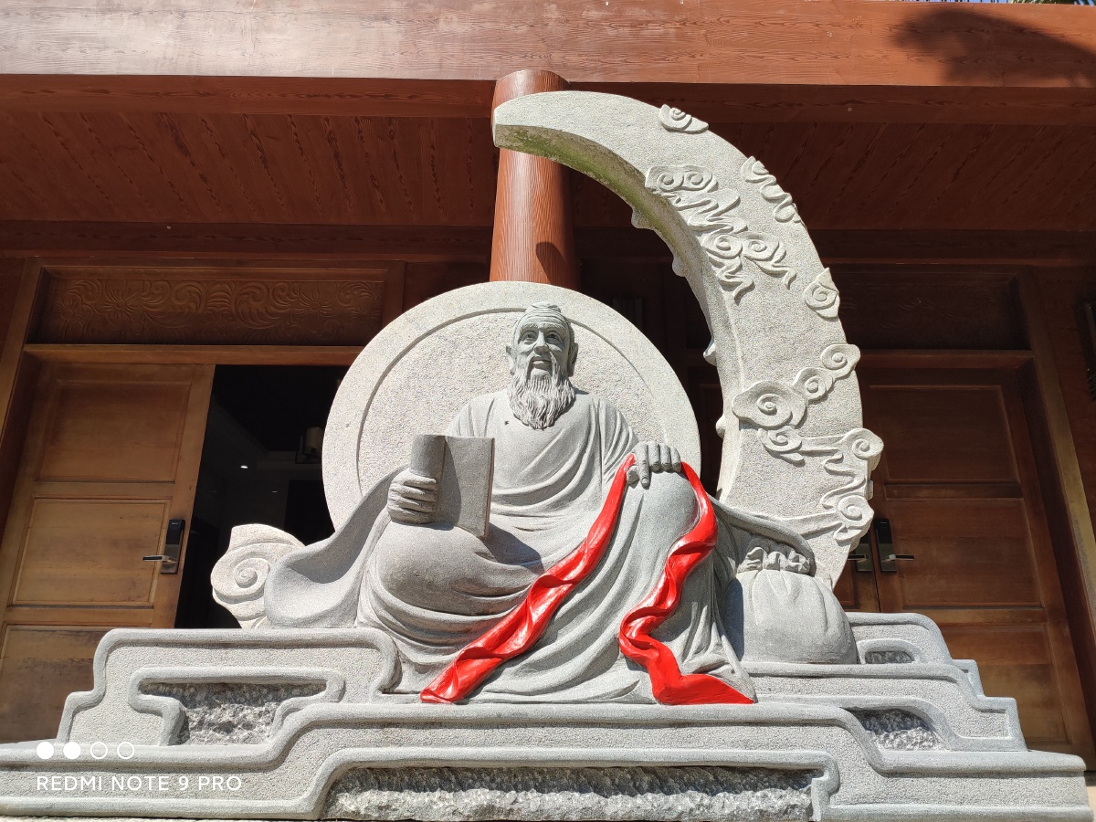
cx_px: 548
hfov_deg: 69.4
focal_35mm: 25
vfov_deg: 54.9
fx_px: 792
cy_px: 411
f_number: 1.75
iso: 50
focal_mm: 5.96
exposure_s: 1/651
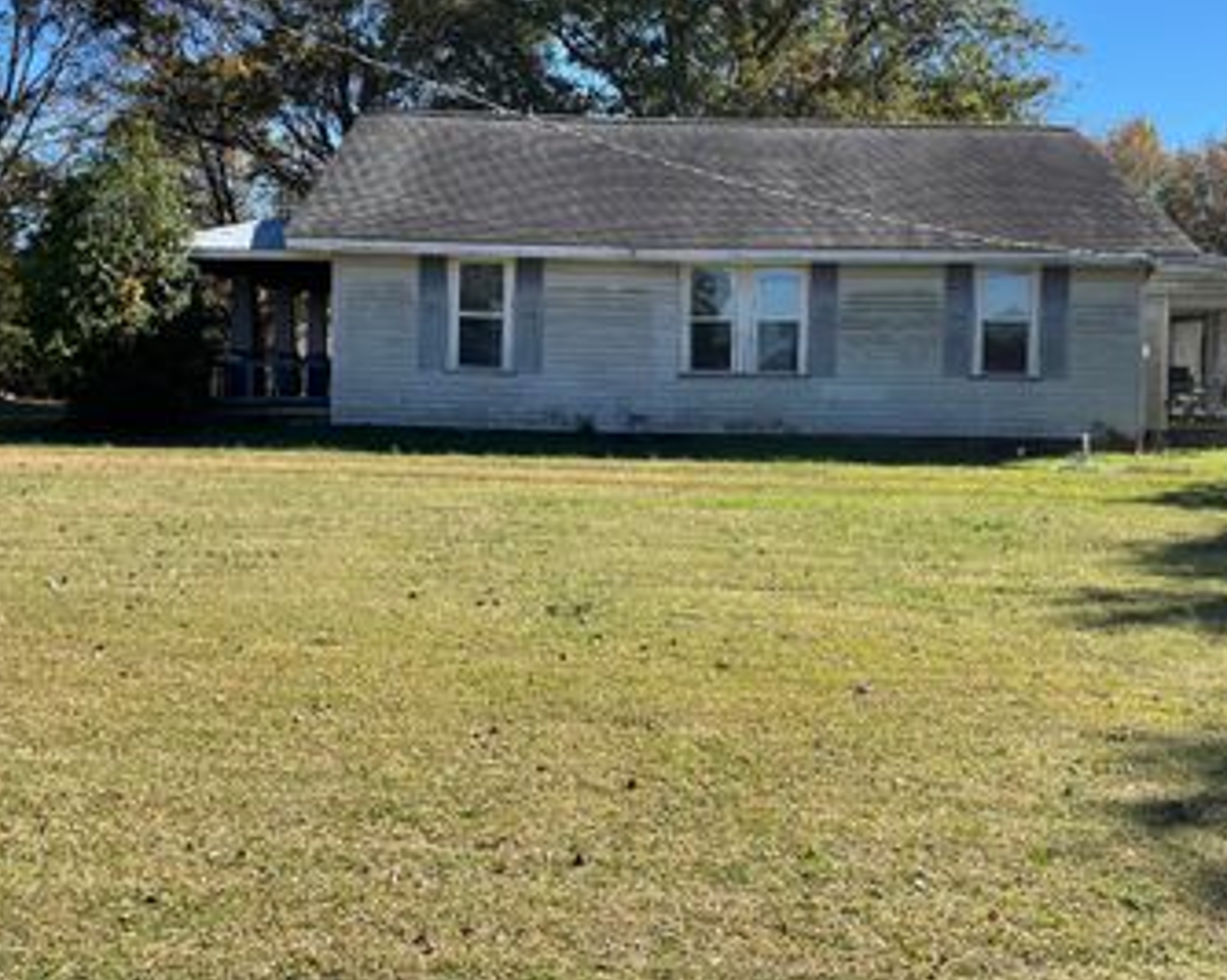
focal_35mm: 38
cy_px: 380
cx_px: 672
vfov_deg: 38.9
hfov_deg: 47.9
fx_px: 1380
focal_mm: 4.2
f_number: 1.6
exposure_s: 1/1855
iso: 32
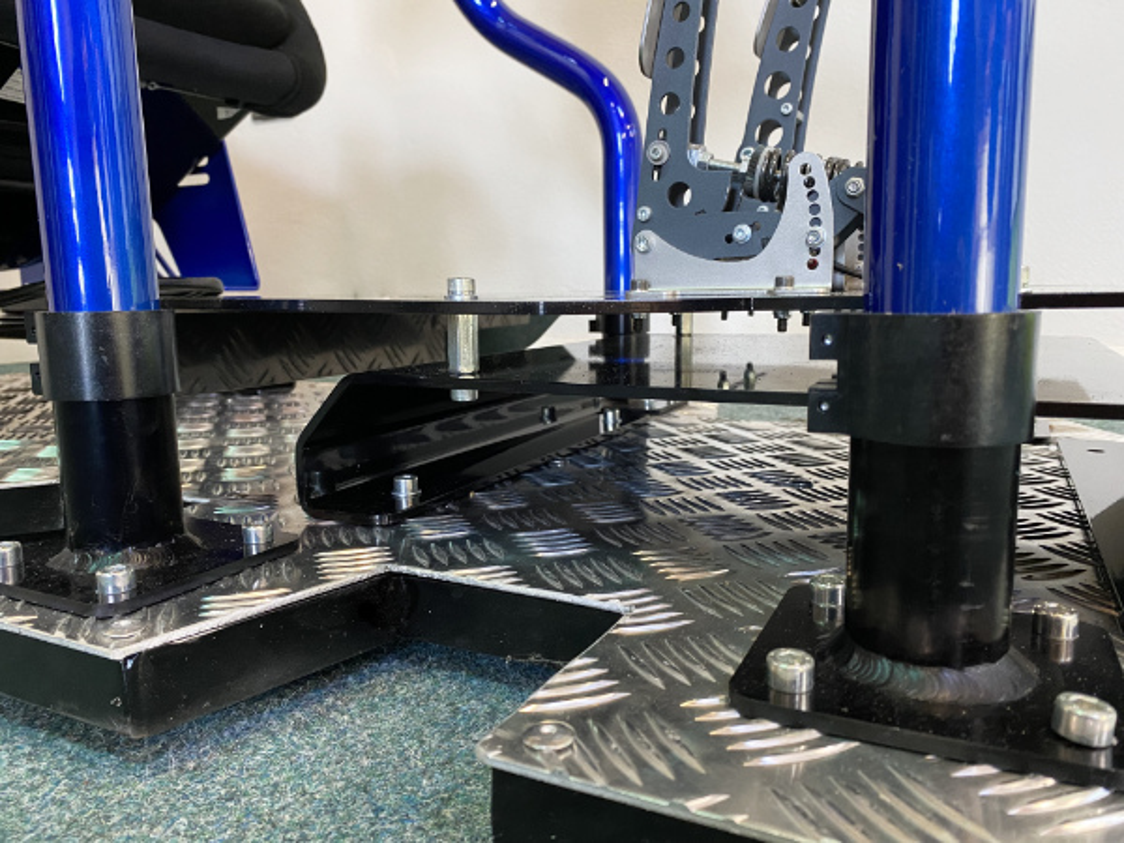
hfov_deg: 67.3
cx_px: 562
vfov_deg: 53.1
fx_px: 844
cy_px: 422
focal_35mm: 26
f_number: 1.8
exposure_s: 1/50
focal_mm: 4.2
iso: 400
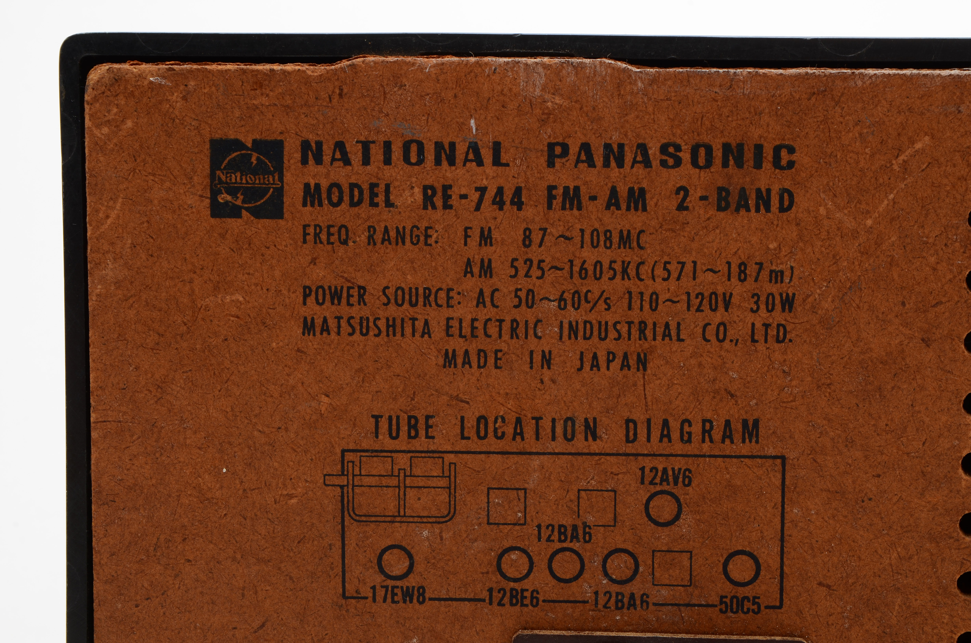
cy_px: 322
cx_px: 486
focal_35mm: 82
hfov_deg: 24.7
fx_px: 2221
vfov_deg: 16.5
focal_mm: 55
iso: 100
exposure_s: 1/160
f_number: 20
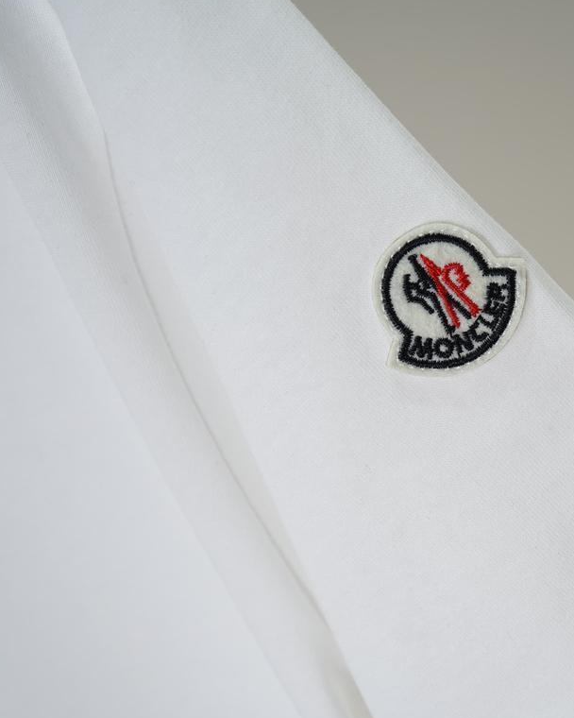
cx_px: 497
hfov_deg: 20.4
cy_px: 367
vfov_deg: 25.7
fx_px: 1571
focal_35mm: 74
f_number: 8
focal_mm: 50
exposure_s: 1/80
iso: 160
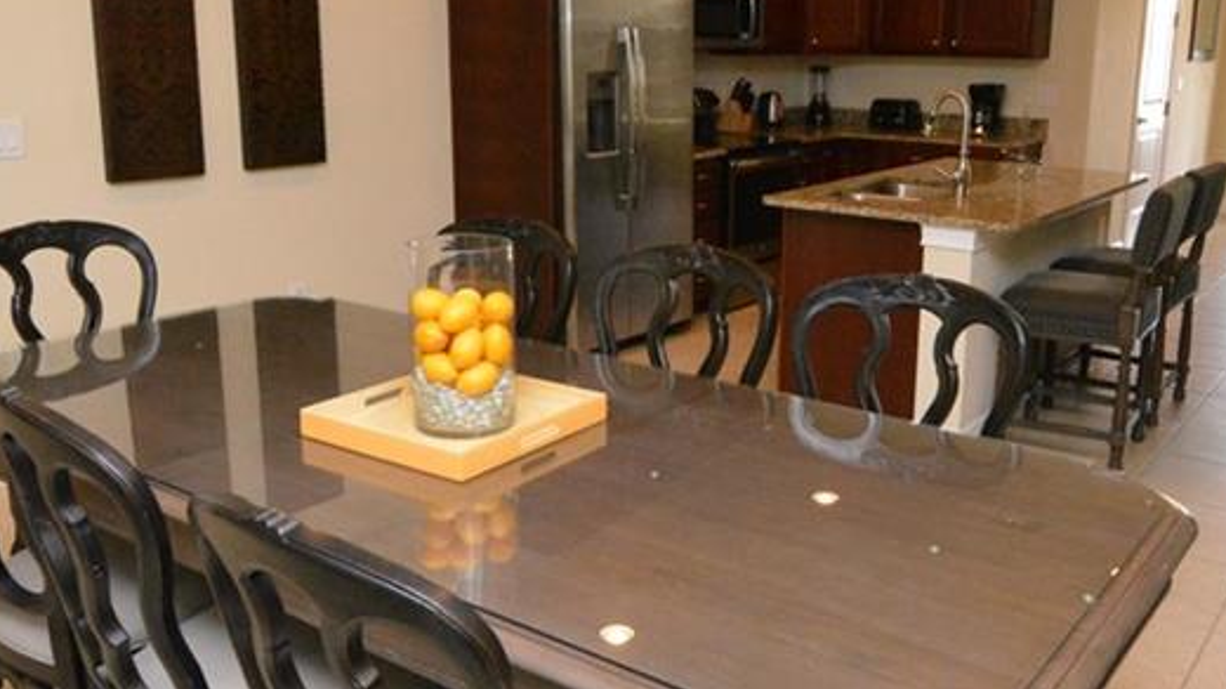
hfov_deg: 57.8
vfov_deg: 34.5
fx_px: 1106
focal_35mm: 34
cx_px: 691
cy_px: 288
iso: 4500
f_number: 10
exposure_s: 1/60
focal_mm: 11
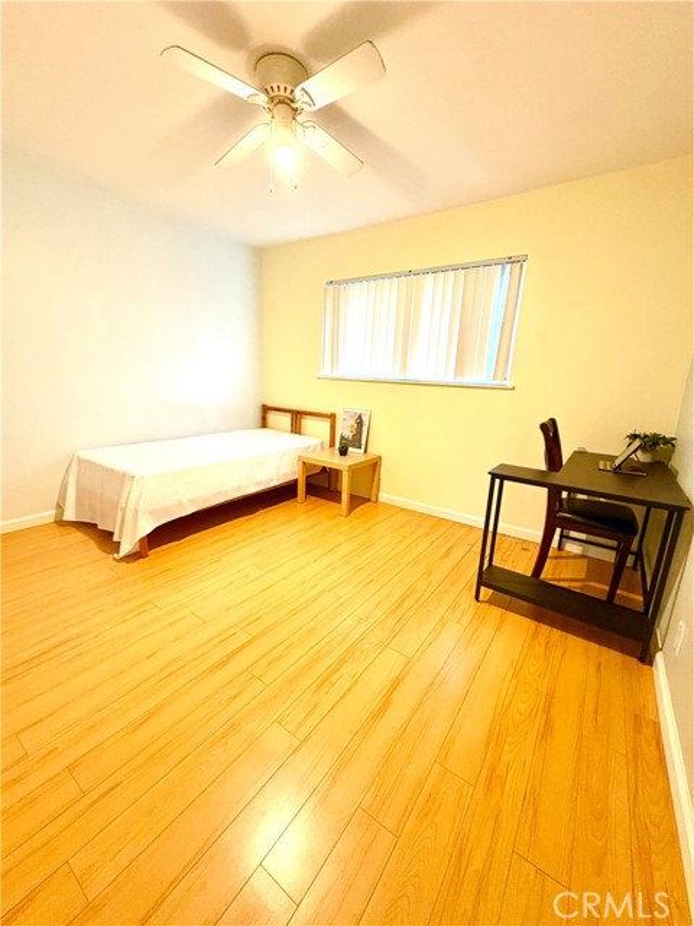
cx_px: 347
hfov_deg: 85.7
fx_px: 374
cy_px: 463
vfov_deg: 102.1
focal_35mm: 14
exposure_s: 1/60
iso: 500
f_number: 2.2
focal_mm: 2.22
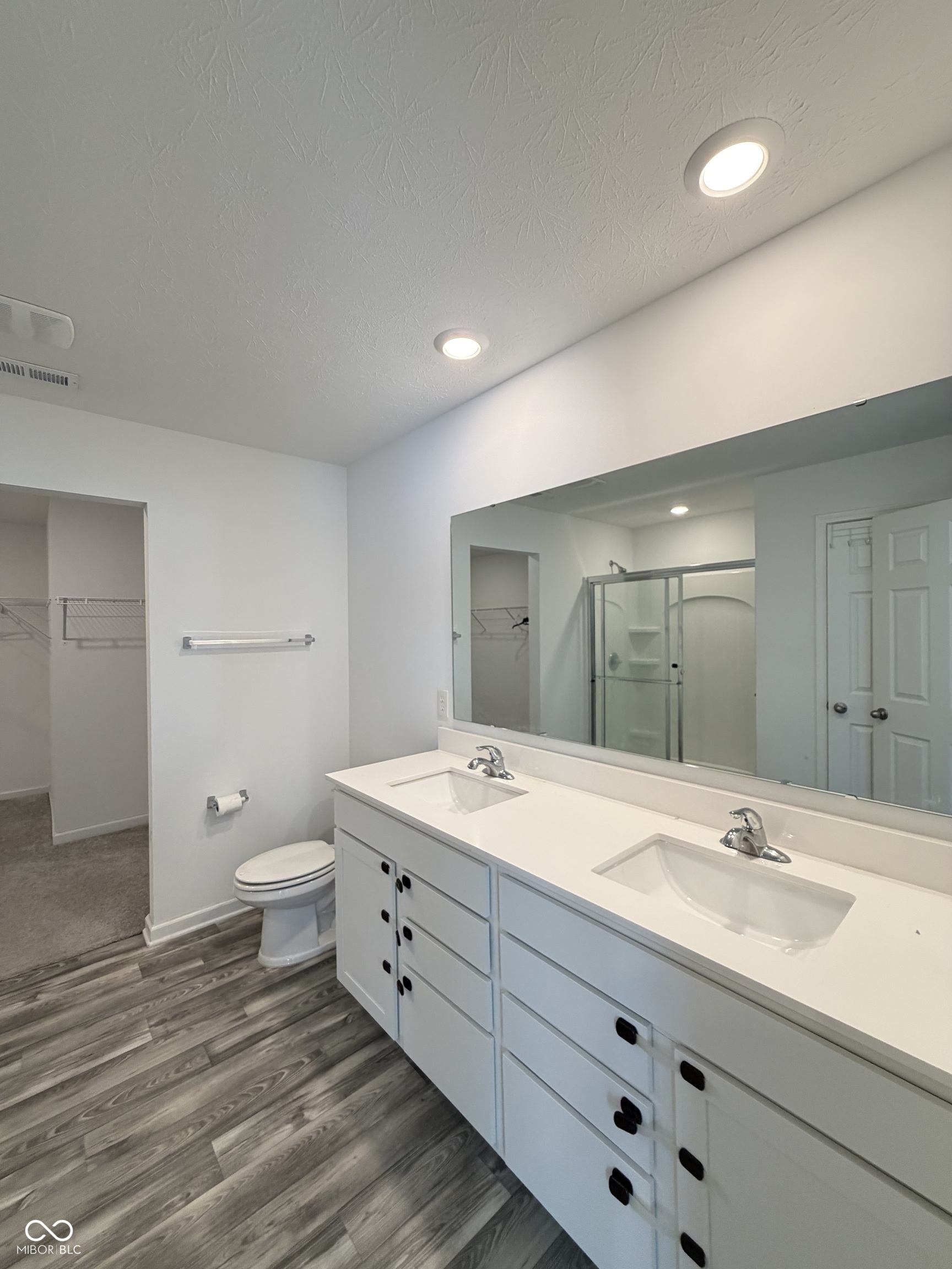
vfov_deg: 102.1
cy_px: 634
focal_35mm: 14
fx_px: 513
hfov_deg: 85.7
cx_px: 476
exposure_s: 1/120
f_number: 2.2
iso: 250
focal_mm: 2.22
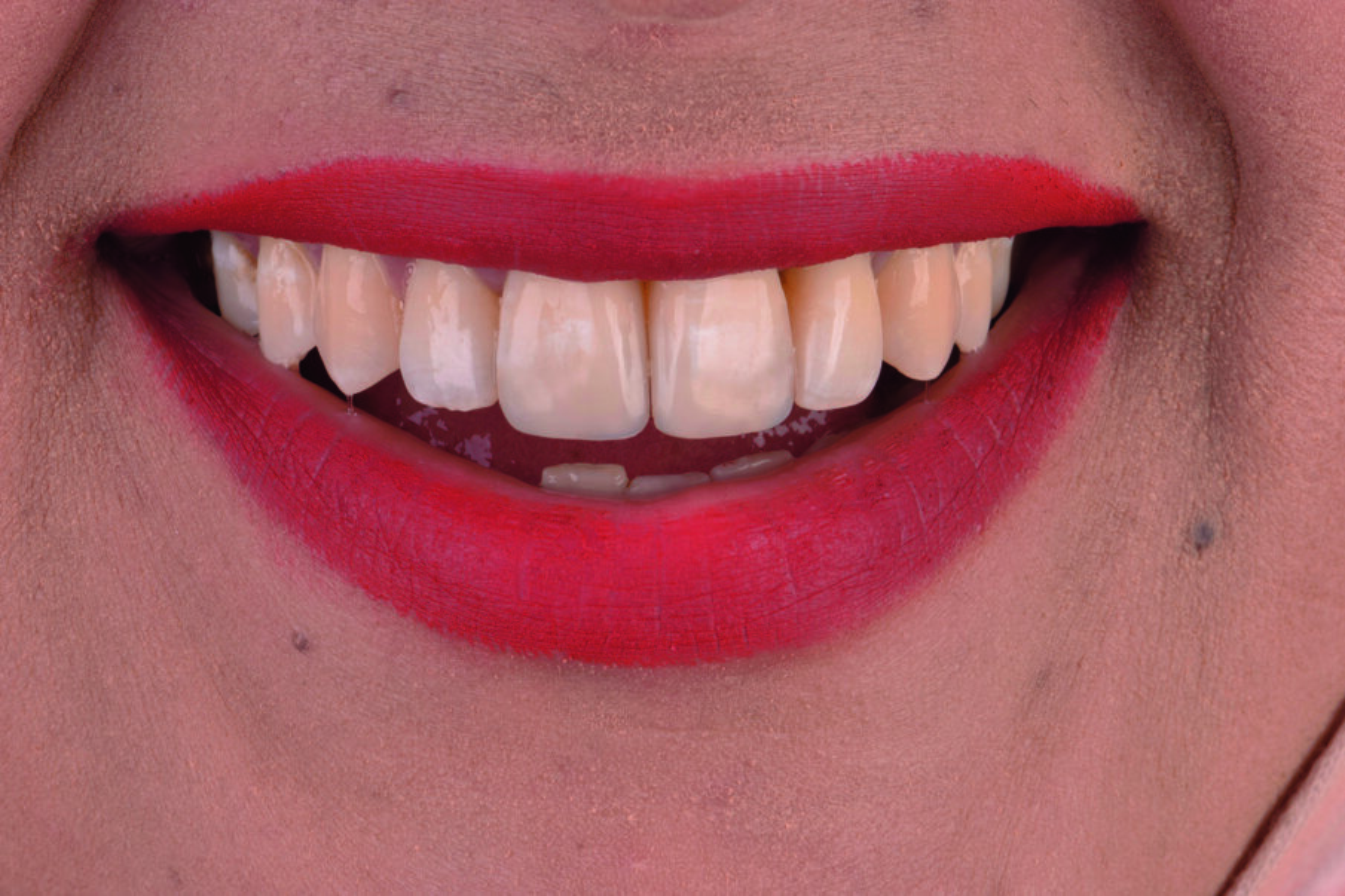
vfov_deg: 8.7
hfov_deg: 13.0
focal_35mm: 158
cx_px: 672
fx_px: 5883
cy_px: 448
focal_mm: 105
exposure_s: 1/125
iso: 100
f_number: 32
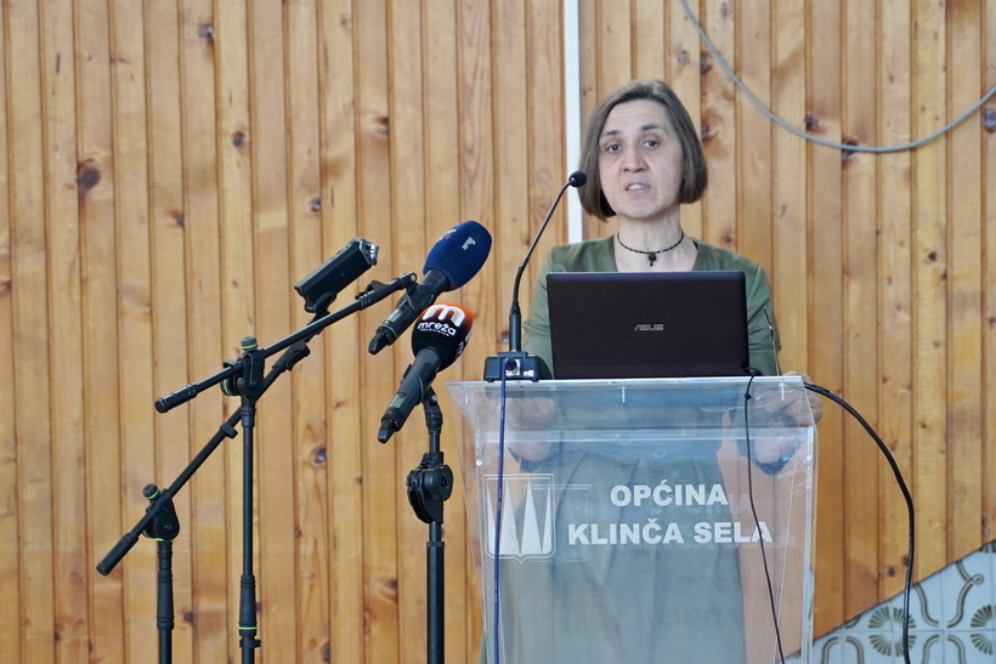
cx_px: 498
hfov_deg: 27.0
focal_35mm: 75
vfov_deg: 18.2
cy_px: 332
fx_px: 2075
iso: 1000
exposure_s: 1/125
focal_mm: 75
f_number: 2.8
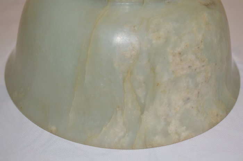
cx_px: 122
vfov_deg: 26.4
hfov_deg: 38.9
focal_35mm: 51
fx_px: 344
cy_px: 80
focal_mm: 34
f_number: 5
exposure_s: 1/30
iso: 560
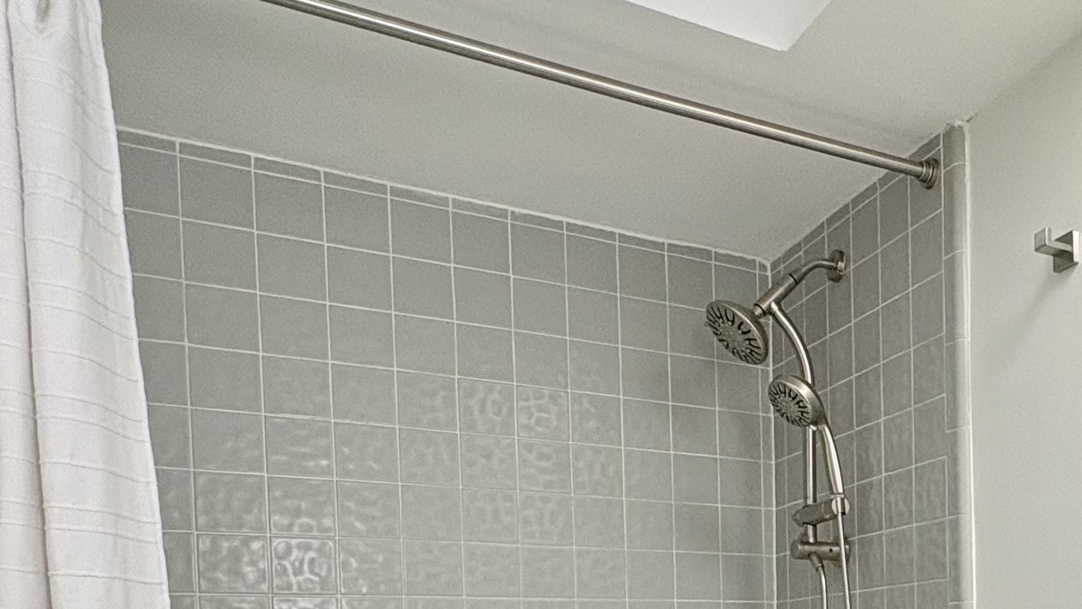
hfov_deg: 49.5
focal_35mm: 37
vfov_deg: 28.7
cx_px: 926
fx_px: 1062
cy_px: 688
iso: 200
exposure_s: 1/120
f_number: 2.2
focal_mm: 2.22
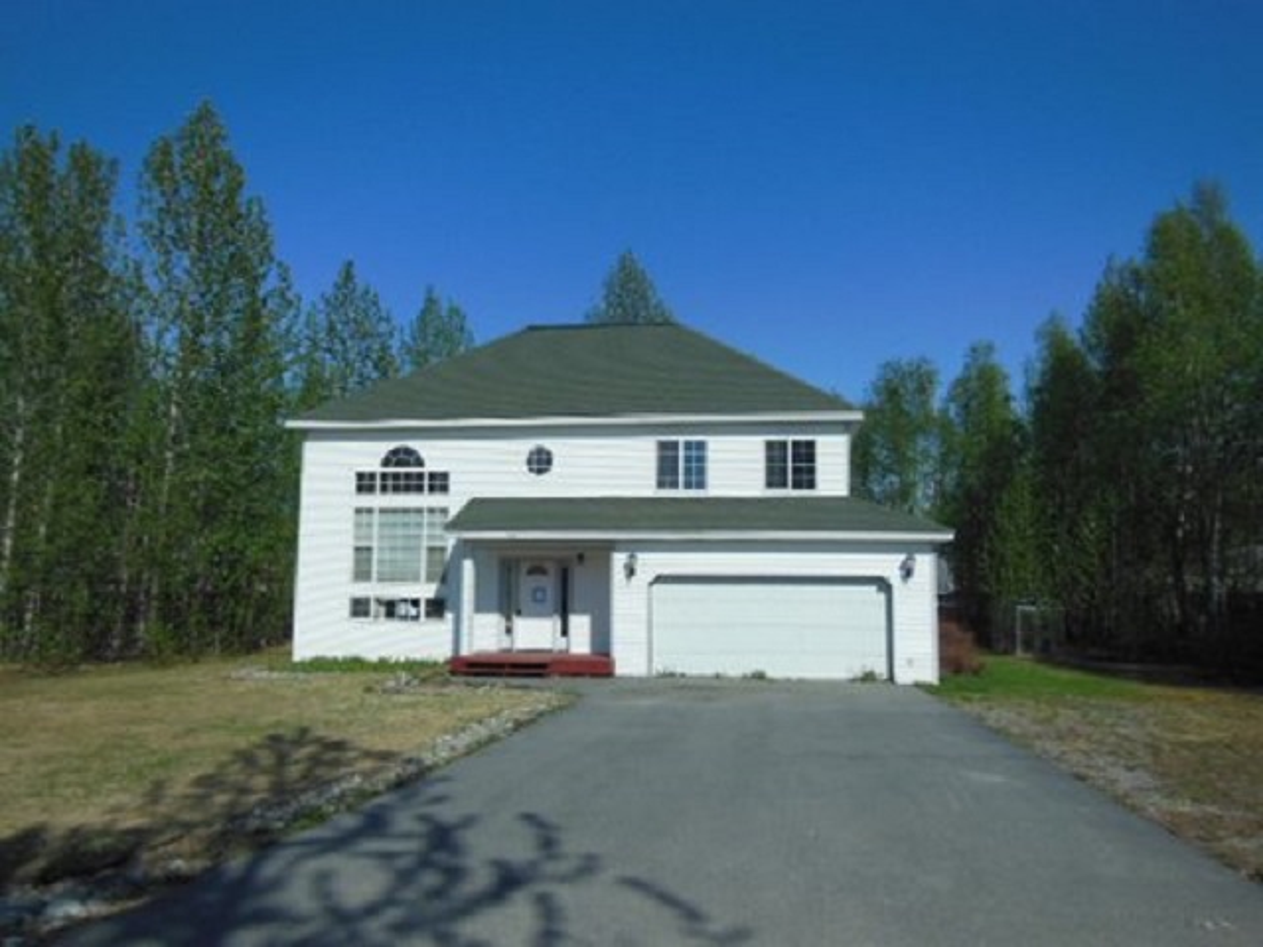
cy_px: 474
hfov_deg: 69.4
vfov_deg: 54.9
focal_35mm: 25
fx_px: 912
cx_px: 632
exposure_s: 1/640
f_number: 7
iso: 125
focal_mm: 4.5
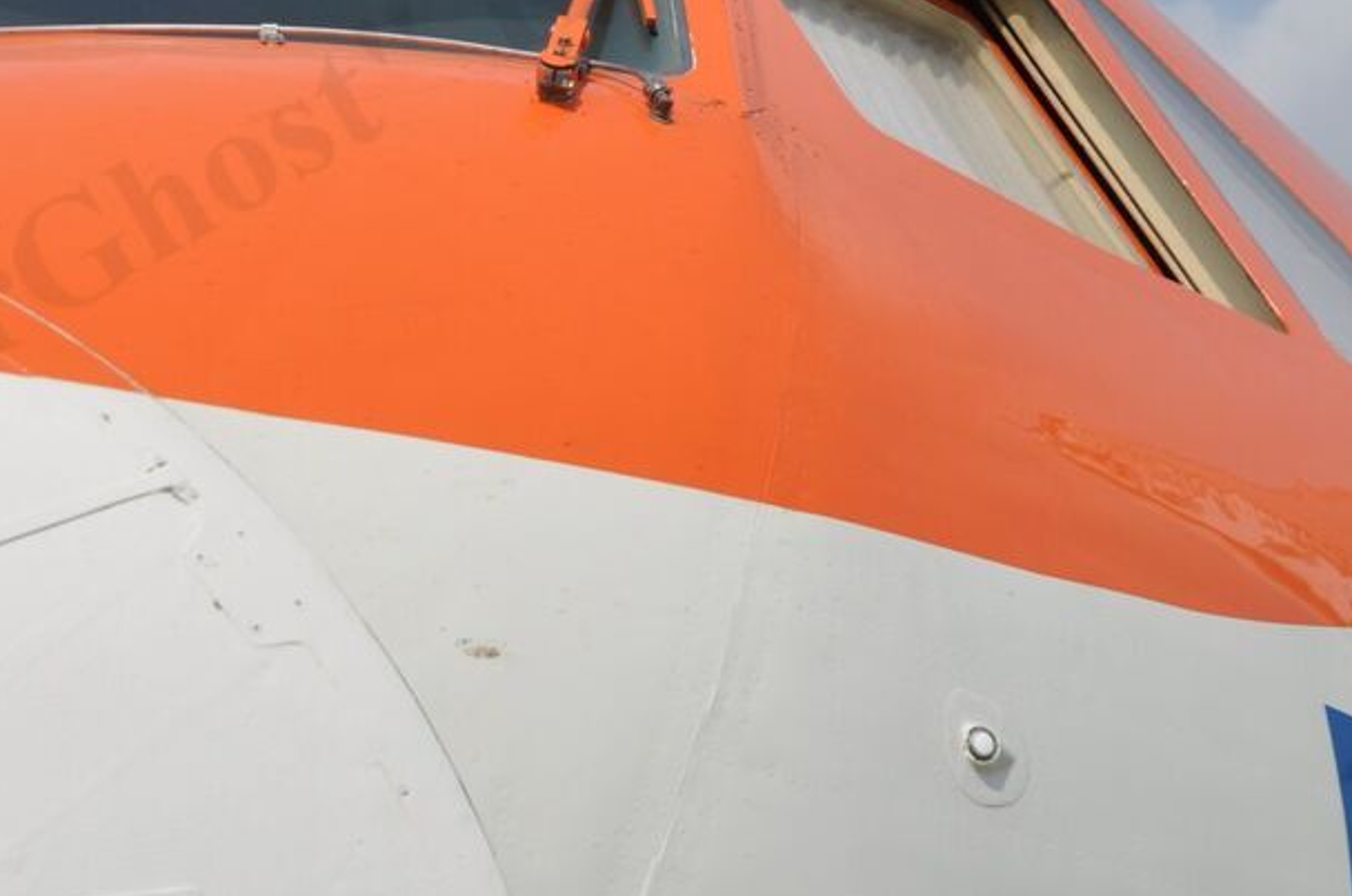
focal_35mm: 158
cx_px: 311
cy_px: 107
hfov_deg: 13.0
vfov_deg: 8.6
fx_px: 5923
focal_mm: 50
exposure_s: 1/800
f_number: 8
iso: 200
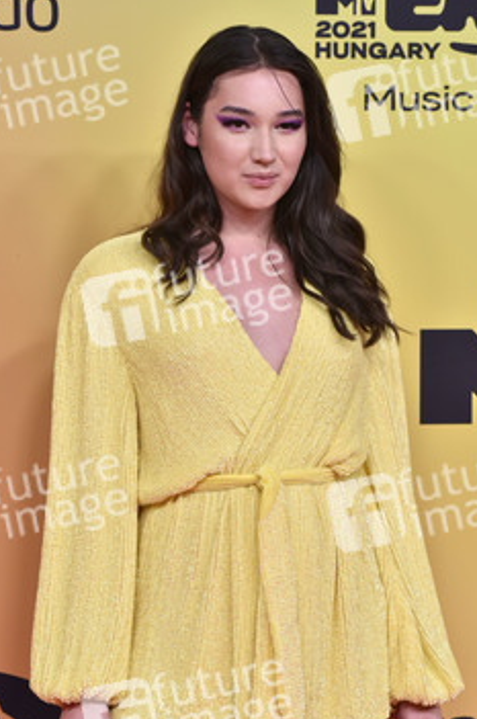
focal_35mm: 171
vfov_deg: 12.0
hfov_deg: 8.0
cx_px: 246
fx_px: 3408
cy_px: 401
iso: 2000
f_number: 5.6
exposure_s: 1/200
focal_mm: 150
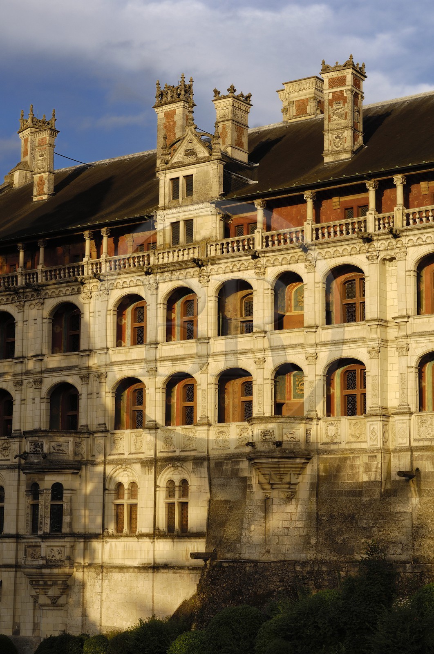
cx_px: 217
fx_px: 1360
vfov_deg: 27.0
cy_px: 327
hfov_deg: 18.1
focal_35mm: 75
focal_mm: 50
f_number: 6
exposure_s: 1/160
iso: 100
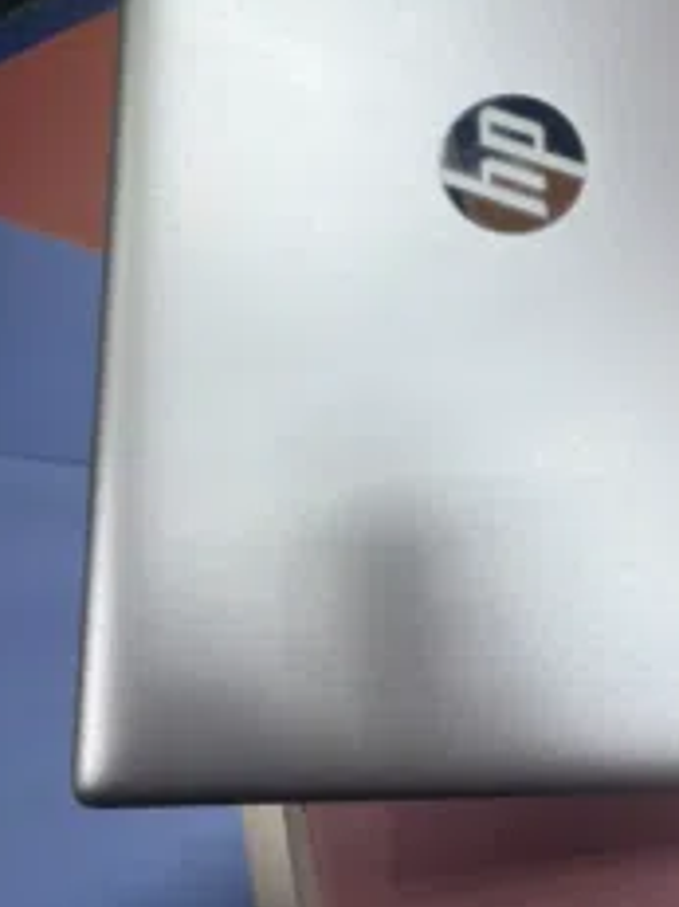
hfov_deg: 31.7
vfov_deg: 40.9
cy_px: 232
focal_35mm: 45
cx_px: 487
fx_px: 1178
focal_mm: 5.1
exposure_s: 1/284
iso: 40
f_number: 1.6
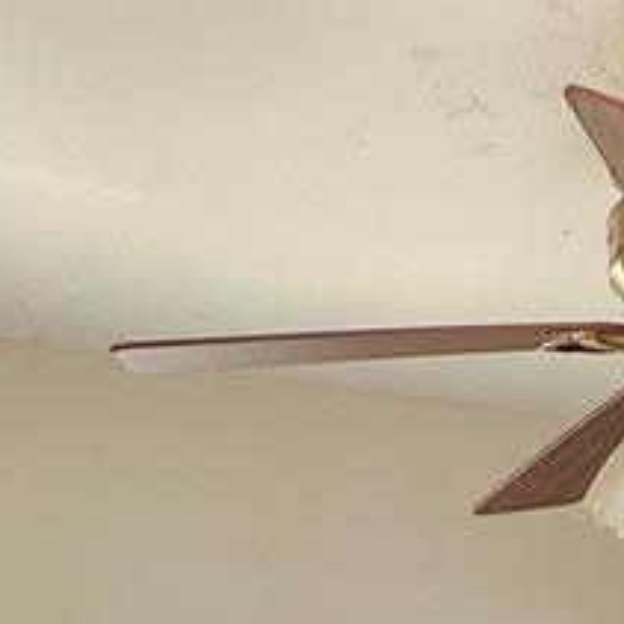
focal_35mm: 90
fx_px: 1836
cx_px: 819
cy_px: 1082
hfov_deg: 18.0
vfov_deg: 16.5
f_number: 2.2
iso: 125
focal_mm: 2.22
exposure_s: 1/99
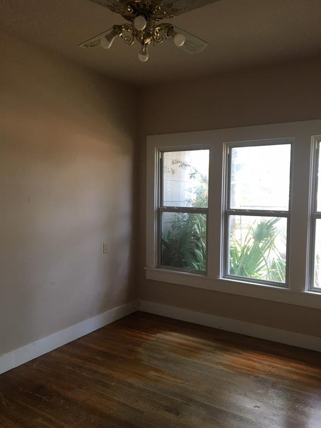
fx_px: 359
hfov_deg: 48.2
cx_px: 160
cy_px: 214
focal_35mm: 29
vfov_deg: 61.7
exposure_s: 1/30
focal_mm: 4.15
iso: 40
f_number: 2.2
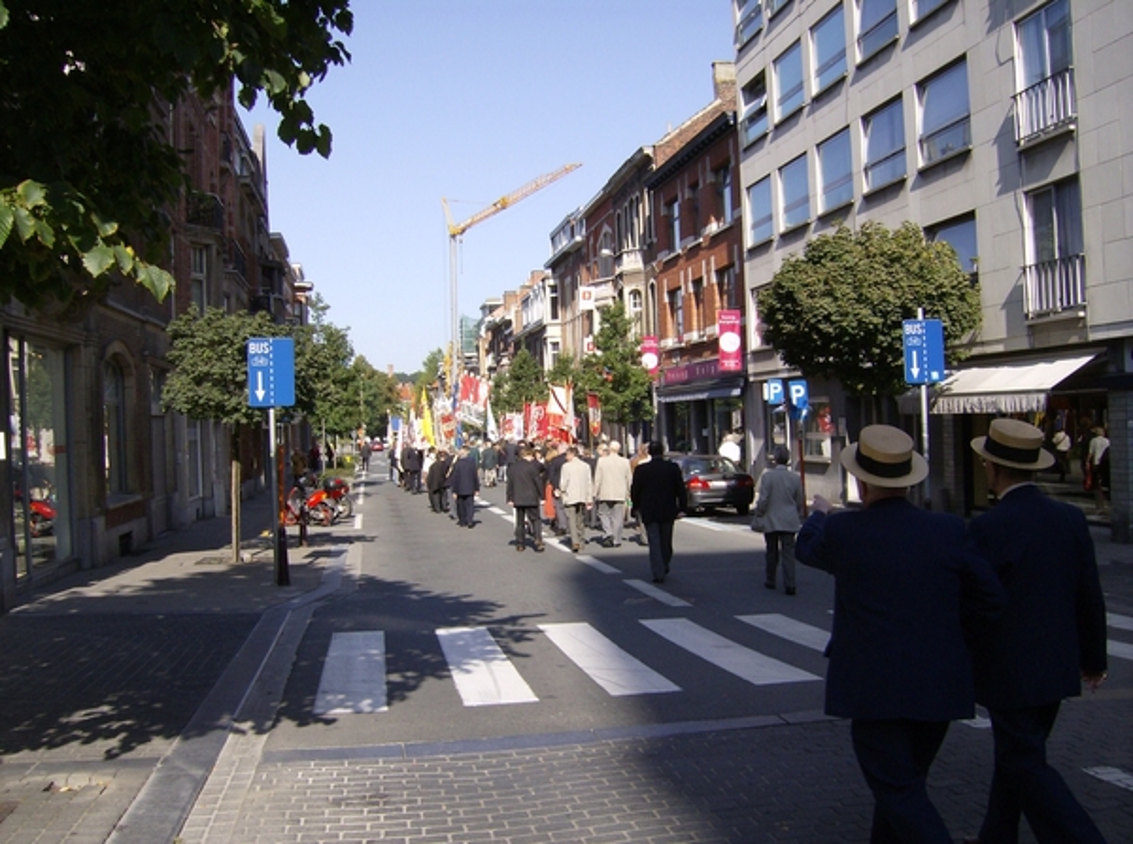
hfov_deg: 51.5
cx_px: 566
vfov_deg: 39.5
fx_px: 1175
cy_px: 422
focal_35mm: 36
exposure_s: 1/494
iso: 100
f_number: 4.7
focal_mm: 6
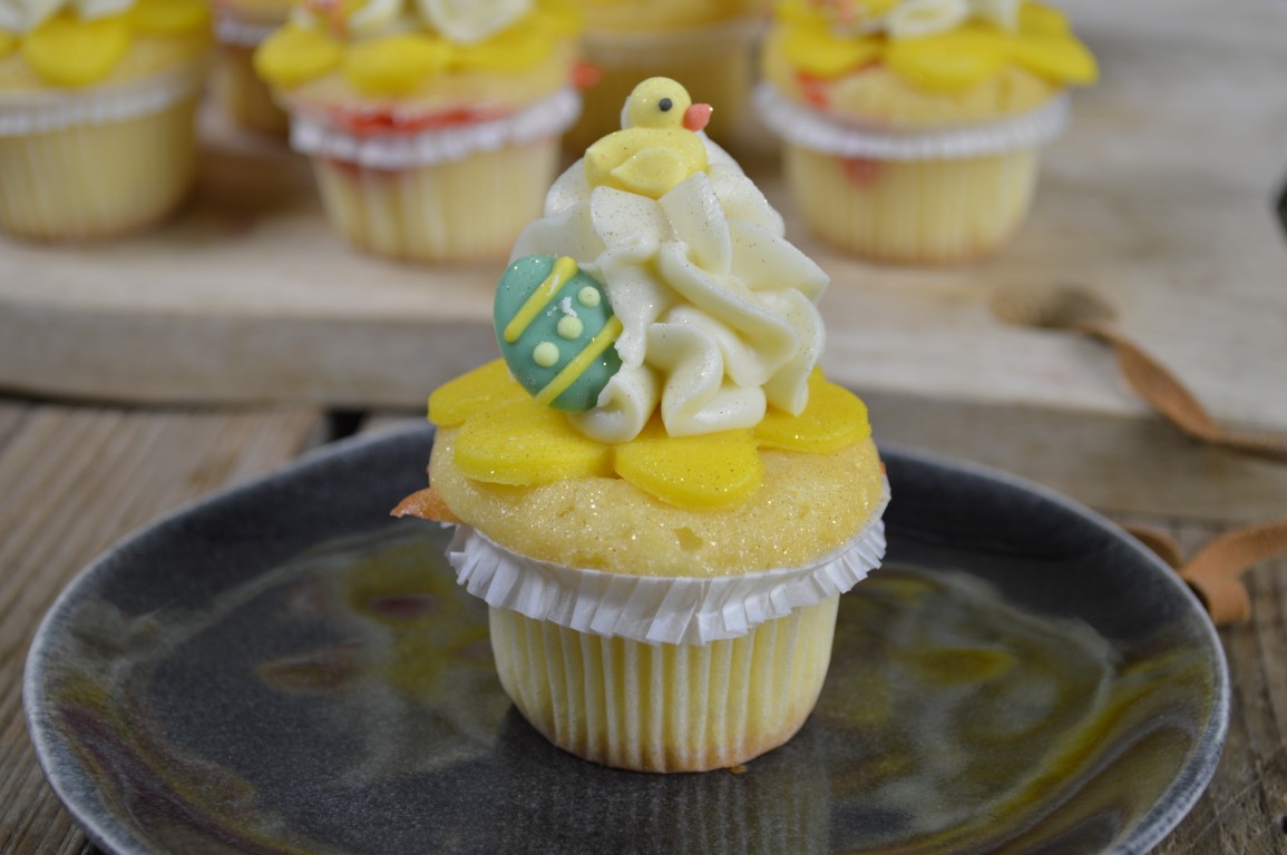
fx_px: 2357
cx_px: 644
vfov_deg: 20.6
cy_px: 428
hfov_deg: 30.5
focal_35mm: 66
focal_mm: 44
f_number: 5.6
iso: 100
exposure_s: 1/10
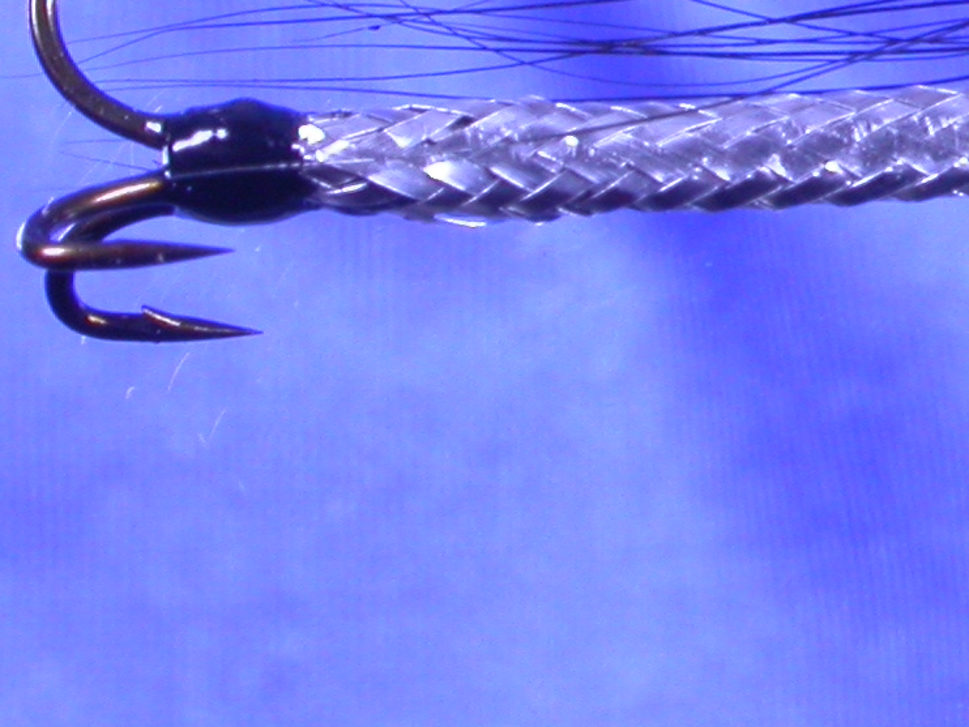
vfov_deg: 6.0
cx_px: 1349
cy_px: -175
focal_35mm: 248
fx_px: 6944
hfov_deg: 7.9
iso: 100
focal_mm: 16.9
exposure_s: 1/11
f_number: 10.2
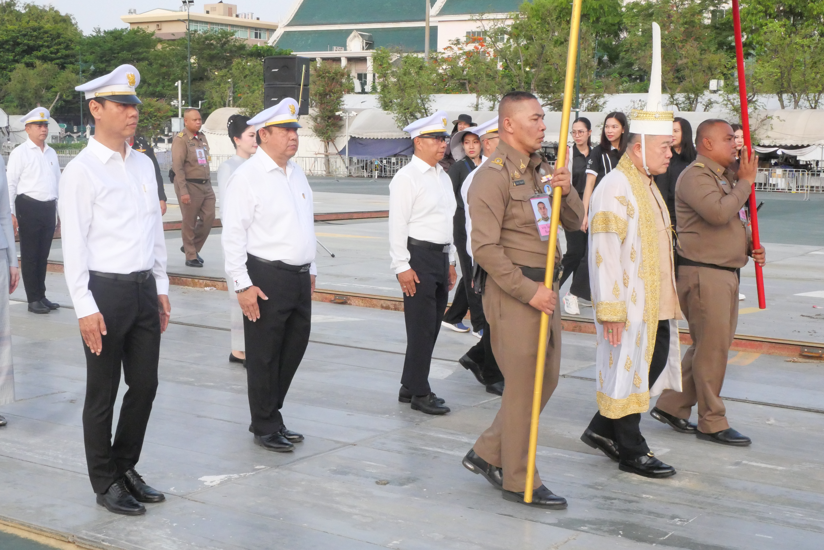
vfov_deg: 28.7
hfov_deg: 41.9
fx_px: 1076
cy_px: 275
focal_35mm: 47
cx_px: 412
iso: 4000
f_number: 16
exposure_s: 1/640
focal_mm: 23
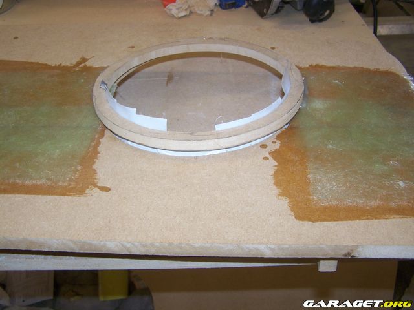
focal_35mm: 38
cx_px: 207
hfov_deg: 49.0
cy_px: 155
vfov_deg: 37.7
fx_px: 454
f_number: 2.8
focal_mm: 6.3
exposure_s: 1/60
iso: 80
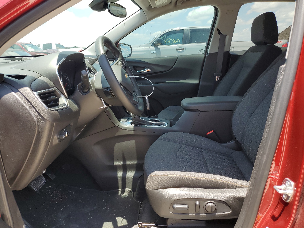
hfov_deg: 67.3
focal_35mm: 26
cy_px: 114
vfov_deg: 53.1
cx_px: 152
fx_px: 228
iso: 50
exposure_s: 1/526
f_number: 1.5
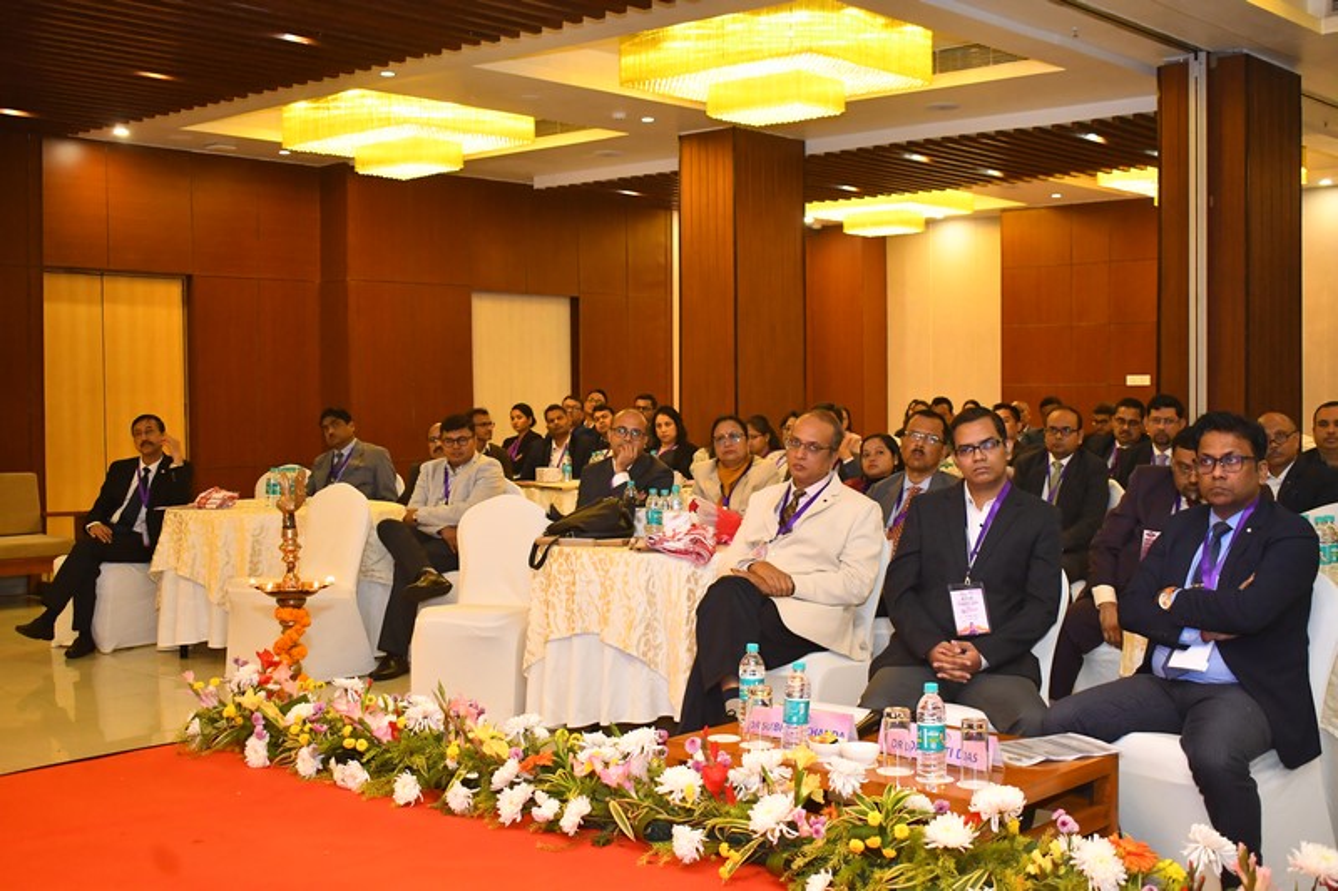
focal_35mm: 42
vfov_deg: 31.9
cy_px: 446
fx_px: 1561
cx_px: 669
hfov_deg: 46.4
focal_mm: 28
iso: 3200
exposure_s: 1/125
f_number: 4.2
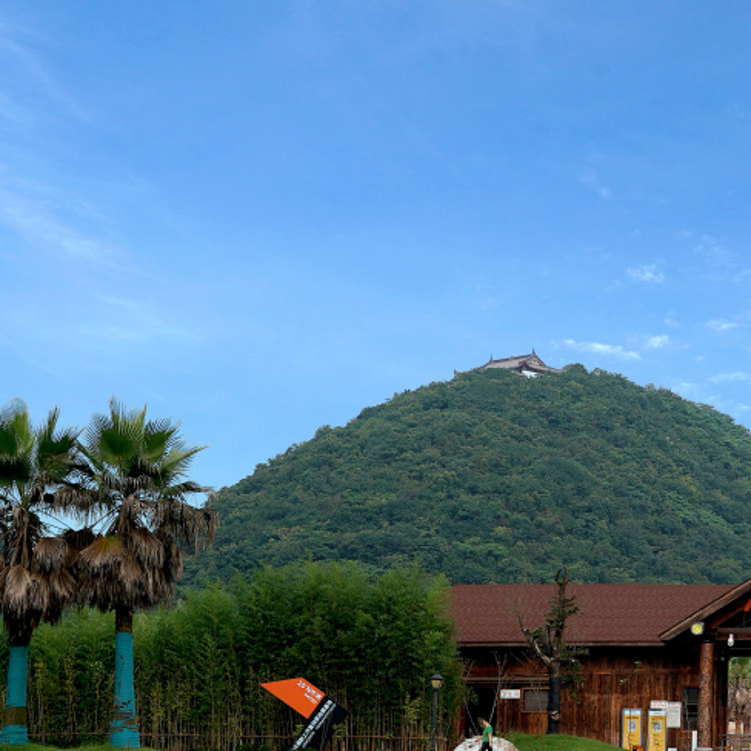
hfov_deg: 18.3
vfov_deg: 18.9
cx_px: 805
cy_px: 422
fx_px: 2258
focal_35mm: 92
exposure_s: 1/125
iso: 100
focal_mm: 44
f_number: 6.3
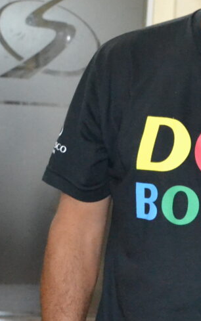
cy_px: 44
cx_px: 363
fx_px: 1208
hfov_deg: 9.1
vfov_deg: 15.0
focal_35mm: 138
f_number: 3.8
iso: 3200
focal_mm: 23
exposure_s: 1/60
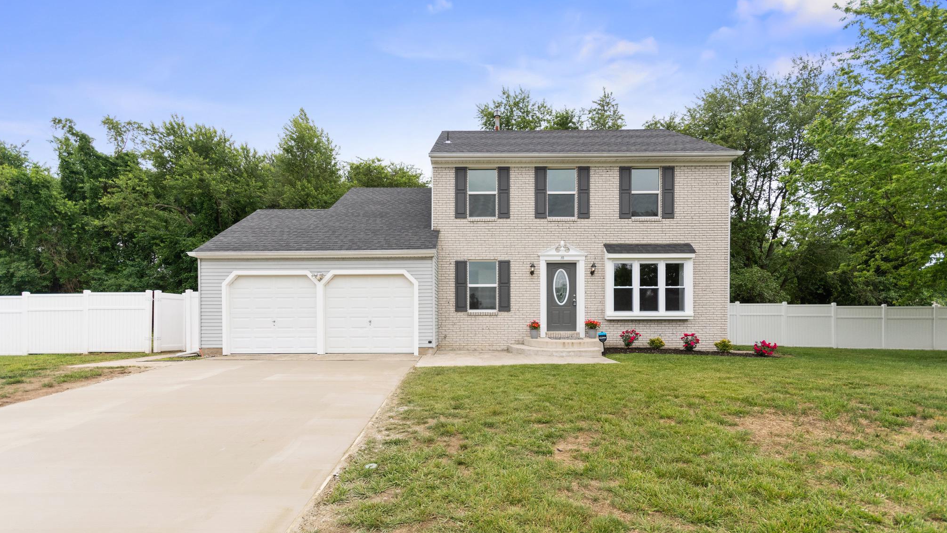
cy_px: 314
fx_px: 402
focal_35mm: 16
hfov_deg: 99.4
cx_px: 471
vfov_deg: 66.6
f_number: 6.3
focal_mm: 10
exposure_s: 1/1250
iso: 320
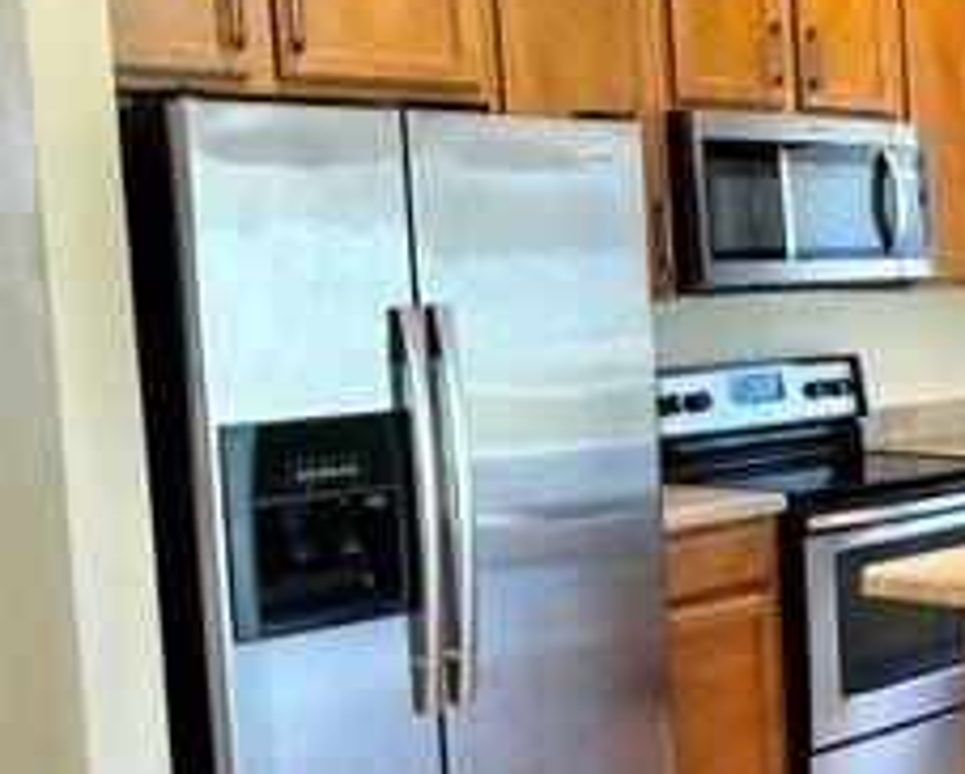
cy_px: 417
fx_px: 1887
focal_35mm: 66
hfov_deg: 24.9
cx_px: 1258
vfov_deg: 23.2
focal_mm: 6.86
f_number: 1.78
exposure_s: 1/120
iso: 200
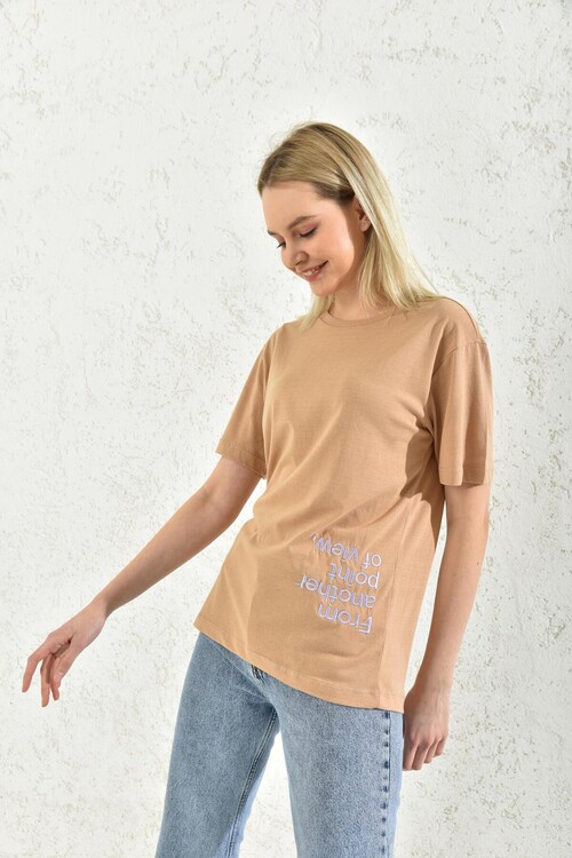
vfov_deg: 54.4
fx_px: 834
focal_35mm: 35
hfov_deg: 37.9
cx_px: 286
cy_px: 429
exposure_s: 1/160
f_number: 7.1
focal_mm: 35
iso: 100
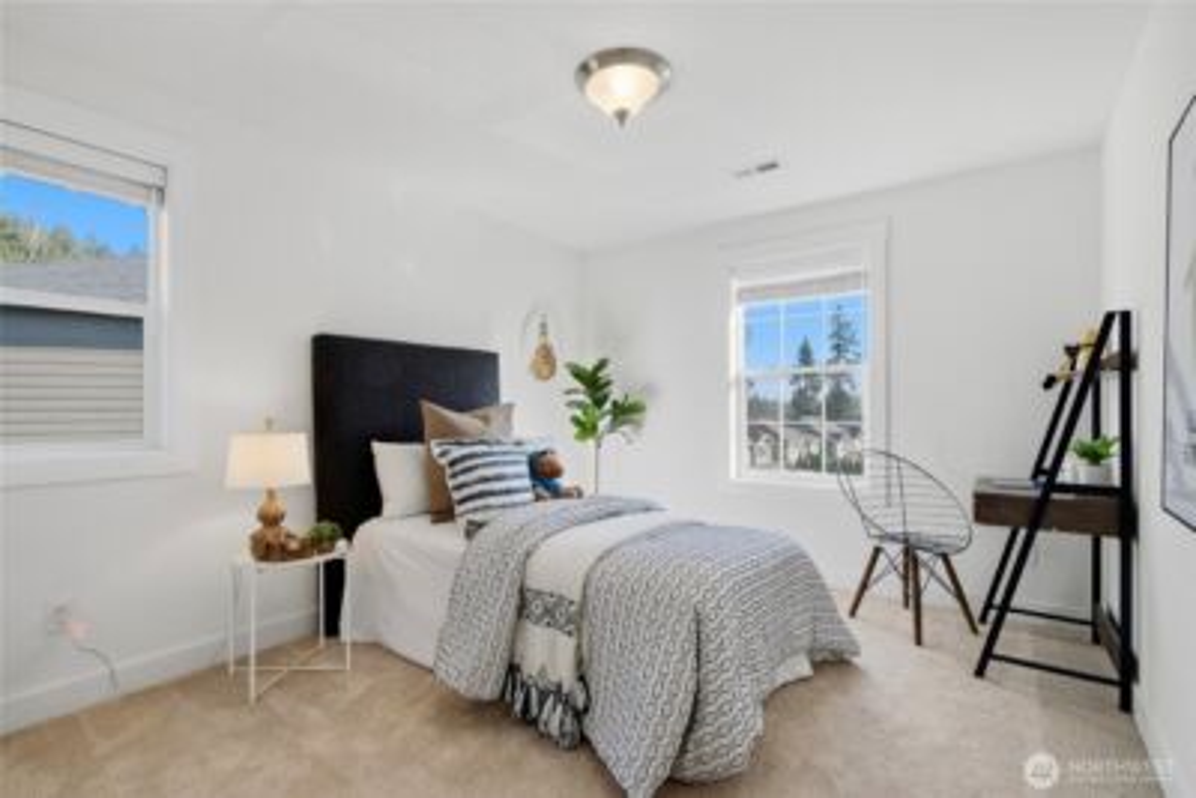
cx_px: 598
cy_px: 399
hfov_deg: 96.7
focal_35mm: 16
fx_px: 532
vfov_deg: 73.8
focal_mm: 16
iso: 400
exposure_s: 1/250
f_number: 9
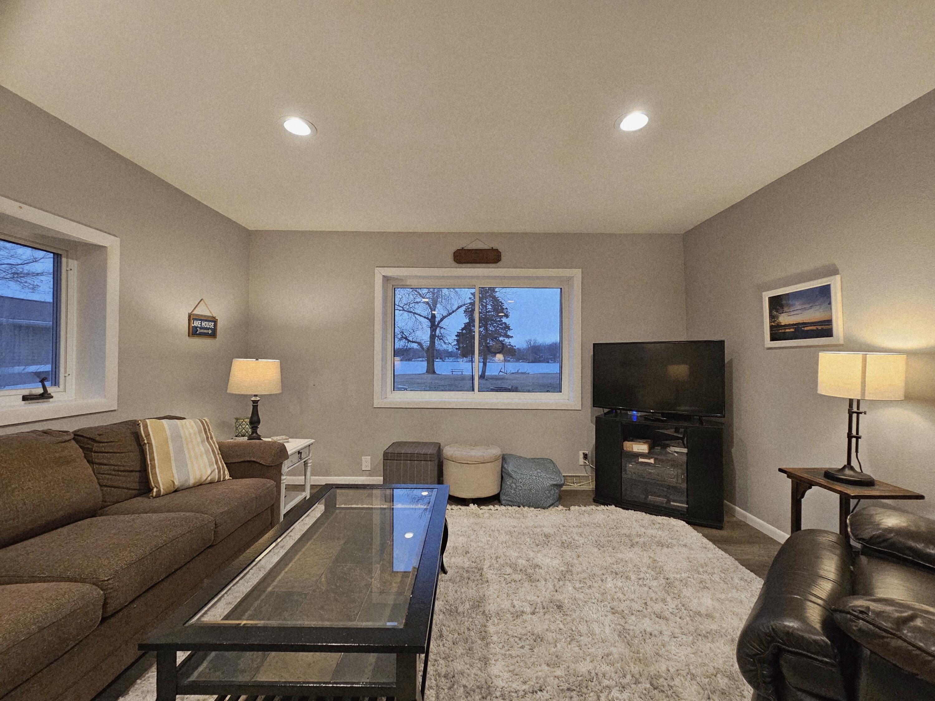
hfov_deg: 106.2
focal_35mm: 13
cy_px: 350
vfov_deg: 89.9
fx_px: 351
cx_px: 468
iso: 250
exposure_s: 1/60.2
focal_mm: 2.2
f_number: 2.2
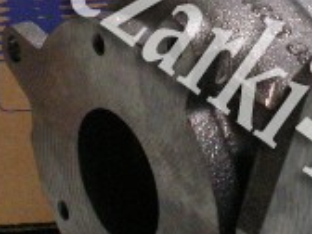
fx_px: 1307
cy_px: -33
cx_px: 93
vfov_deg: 10.1
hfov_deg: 13.6
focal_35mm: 145
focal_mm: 6.3
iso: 400
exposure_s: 1/15
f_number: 3.1
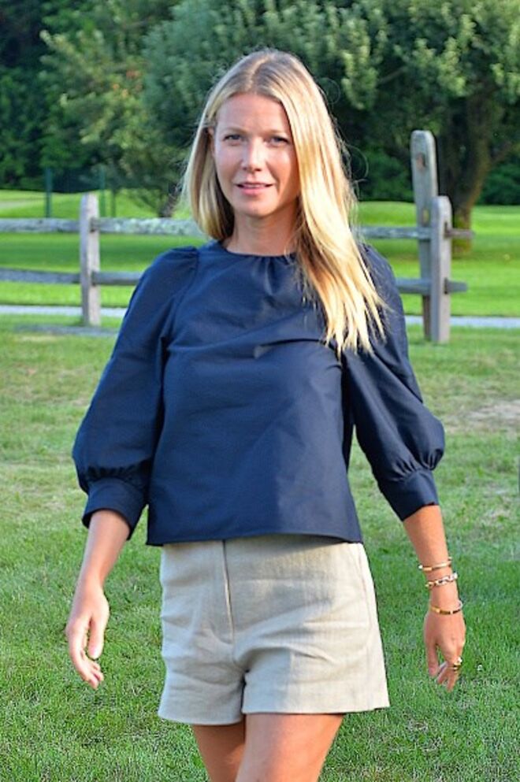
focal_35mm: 70
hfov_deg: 19.4
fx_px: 1520
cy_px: 391
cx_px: 260
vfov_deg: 28.9
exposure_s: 1/500
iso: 400
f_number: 4.5
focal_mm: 70
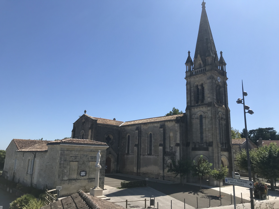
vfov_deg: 49.7
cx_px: 140
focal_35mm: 28
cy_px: 104
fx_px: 226
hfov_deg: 63.4
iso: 20
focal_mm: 3.99
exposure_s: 1/2907
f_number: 1.8
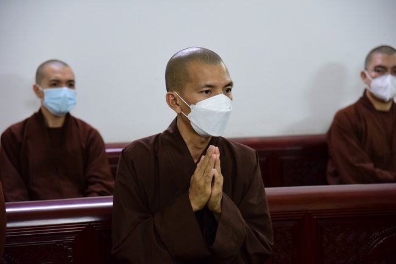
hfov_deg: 20.8
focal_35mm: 98
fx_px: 1078
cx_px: 198
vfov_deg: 14.0
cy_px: 132
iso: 2500
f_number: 4.5
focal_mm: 98
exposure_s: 1/30
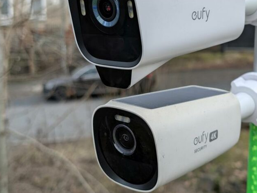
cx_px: 180
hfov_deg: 48.9
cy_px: 79
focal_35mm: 37
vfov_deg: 38.5
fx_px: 275
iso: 20
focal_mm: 6.9
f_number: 1.68
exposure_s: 1/174
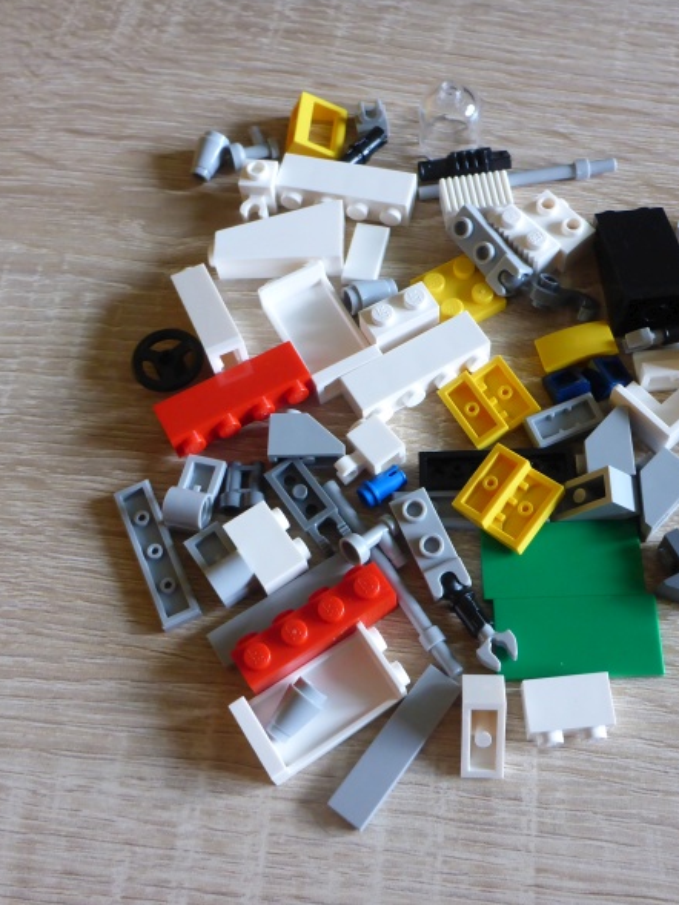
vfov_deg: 49.0
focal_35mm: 38
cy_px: 447
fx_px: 993
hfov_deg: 37.5
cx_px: 432
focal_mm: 4.9
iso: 320
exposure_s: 1/60
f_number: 3.3
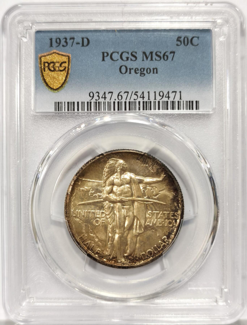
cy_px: 162
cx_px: 124
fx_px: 510
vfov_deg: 35.4
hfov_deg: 27.2
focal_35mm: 54
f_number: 16
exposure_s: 1/100
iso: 125
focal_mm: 5.56
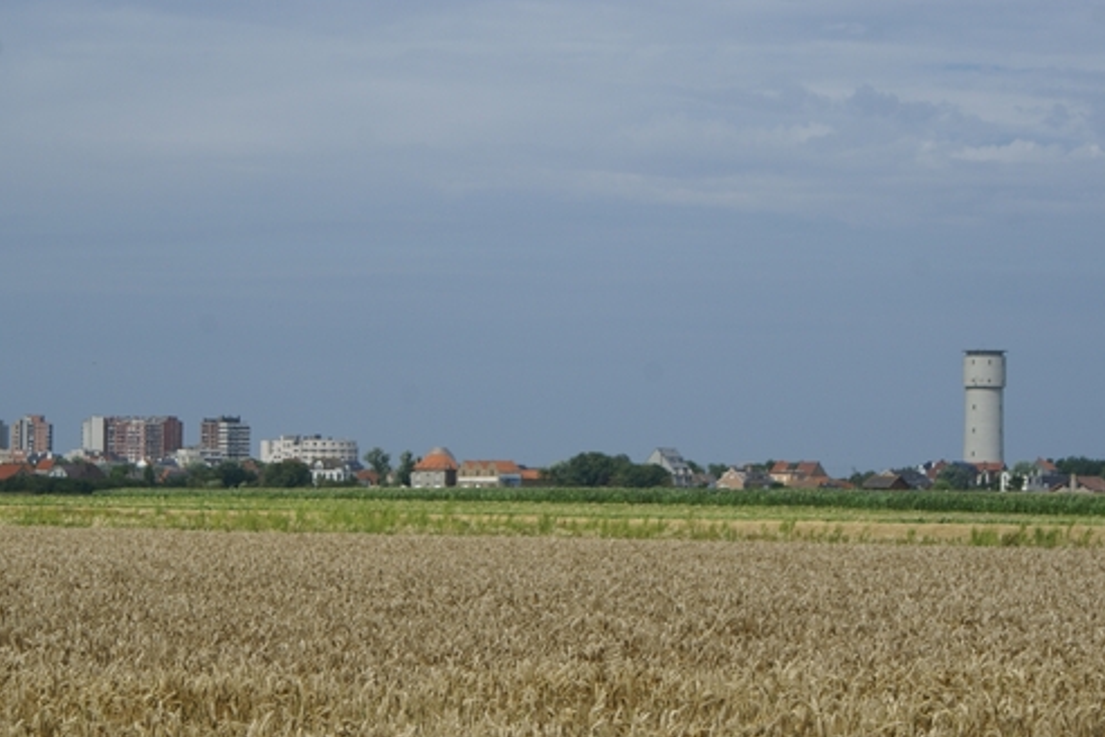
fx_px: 3929
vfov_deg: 10.7
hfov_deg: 16.0
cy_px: 447
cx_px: 501
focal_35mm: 128
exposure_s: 1/320
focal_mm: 70
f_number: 11
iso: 100
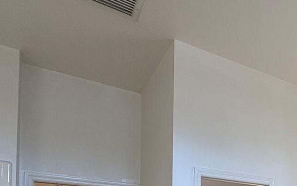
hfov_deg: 42.0
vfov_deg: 27.3
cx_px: 303
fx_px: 324
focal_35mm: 40
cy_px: 236
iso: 160
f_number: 2.2
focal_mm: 2.22
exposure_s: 1/120
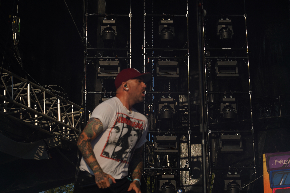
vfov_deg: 13.0
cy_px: 96
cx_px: 145
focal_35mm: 105
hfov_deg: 19.5
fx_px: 846
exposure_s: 1/800
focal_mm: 105
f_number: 8
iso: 100
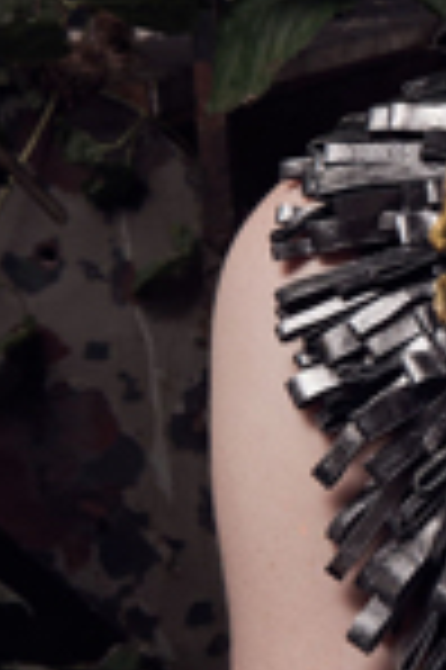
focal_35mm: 125
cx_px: 802
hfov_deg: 10.3
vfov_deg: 16.4
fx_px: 2328
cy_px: 270
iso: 400
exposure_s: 1/200
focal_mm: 31
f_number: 8
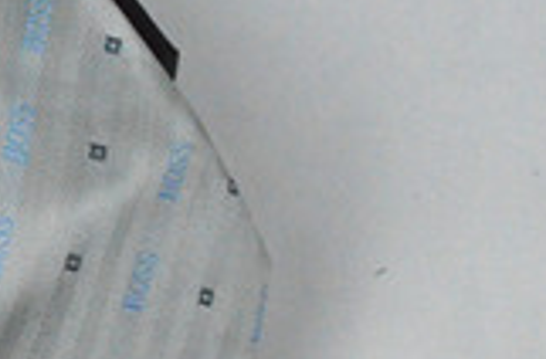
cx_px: -105
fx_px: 2674
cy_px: 3
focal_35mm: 177
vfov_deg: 7.7
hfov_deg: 11.4
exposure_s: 1/800
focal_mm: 38
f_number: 14
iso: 6400
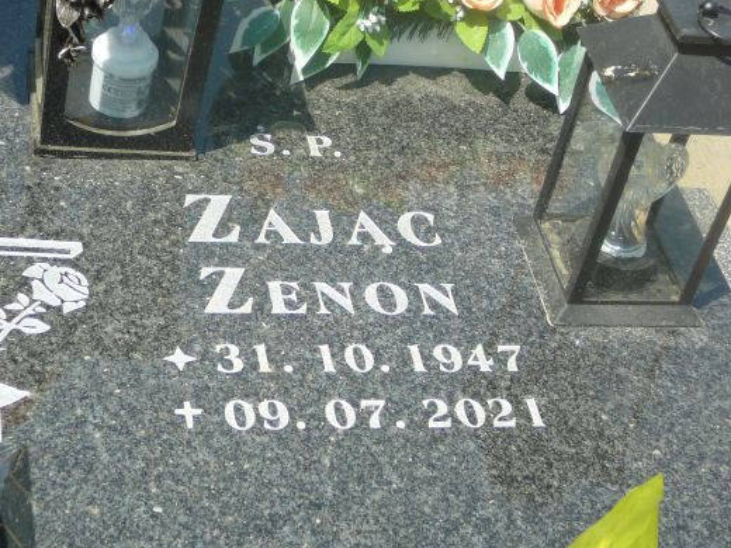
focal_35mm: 80
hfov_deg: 24.4
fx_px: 1689
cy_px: 291
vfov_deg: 18.4
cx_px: 315
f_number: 3.6
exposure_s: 1/500
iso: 80
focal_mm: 9.7
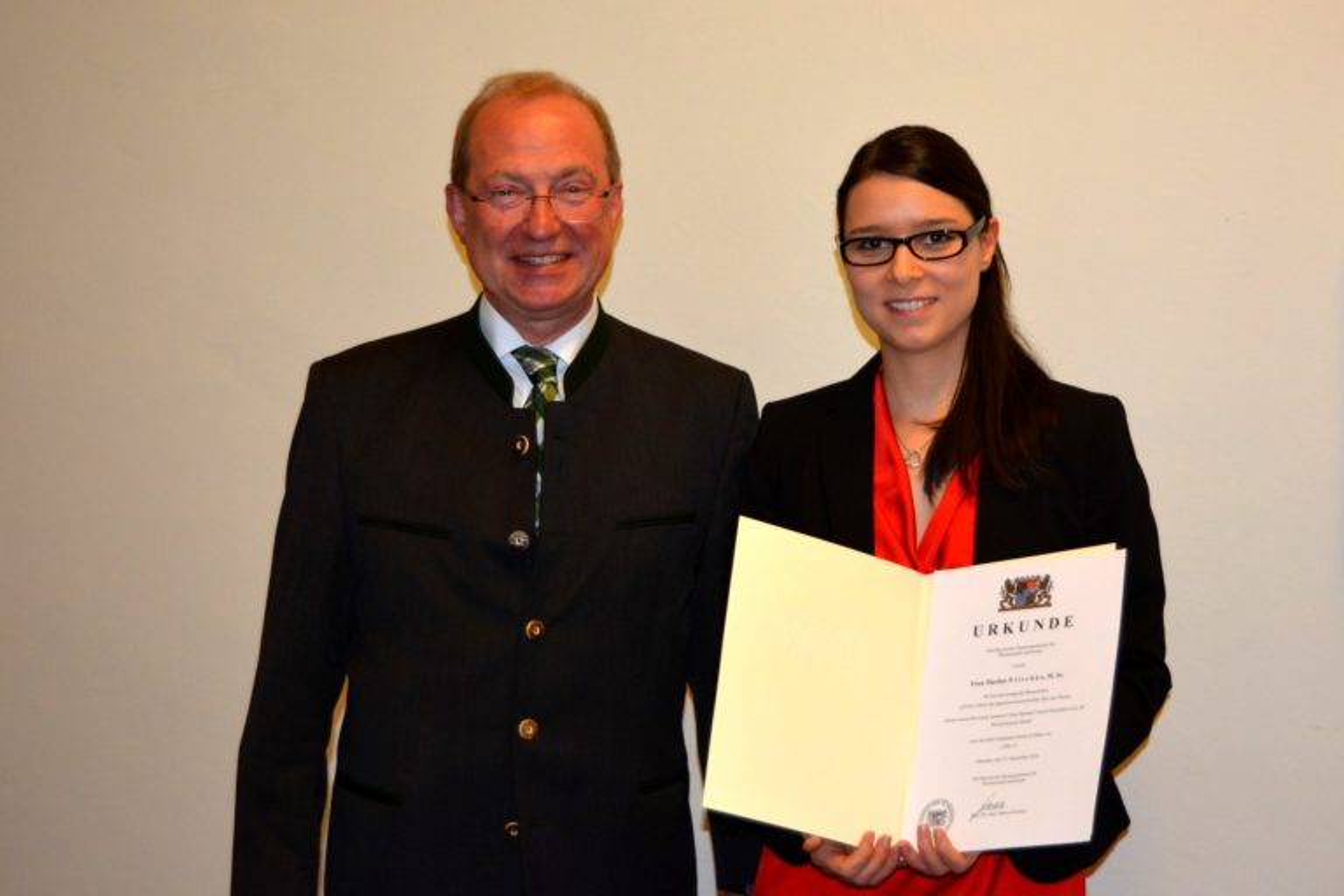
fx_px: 1624
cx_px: 672
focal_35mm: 44
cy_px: 448
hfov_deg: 45.0
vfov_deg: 30.8
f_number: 4.2
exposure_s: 1/80
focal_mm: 29
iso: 800
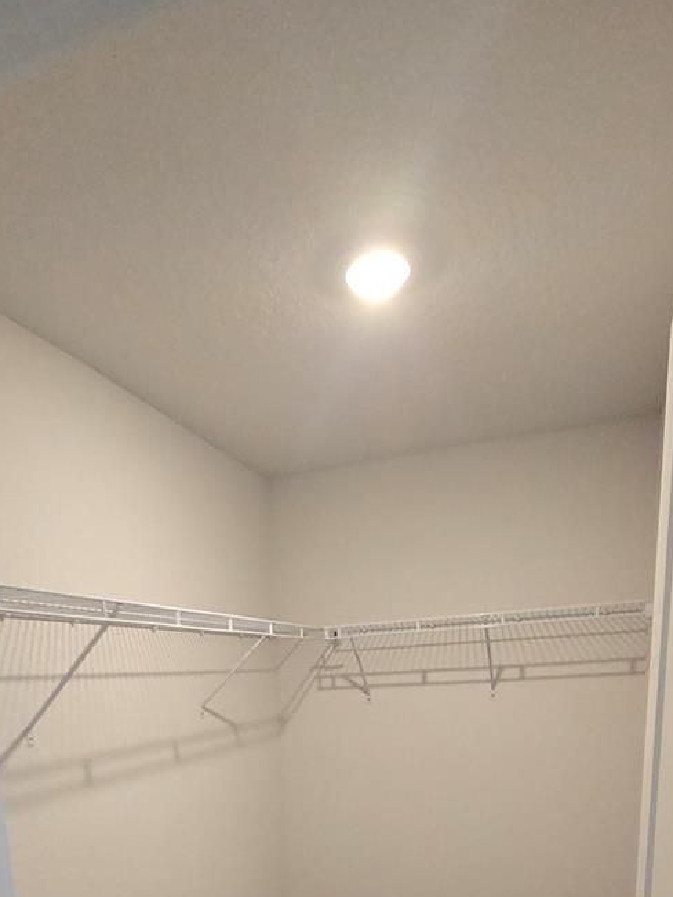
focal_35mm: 24
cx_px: 295
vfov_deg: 60.3
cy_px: 813
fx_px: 622
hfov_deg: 56.7
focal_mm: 2.2
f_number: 2.2
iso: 250
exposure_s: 1/60
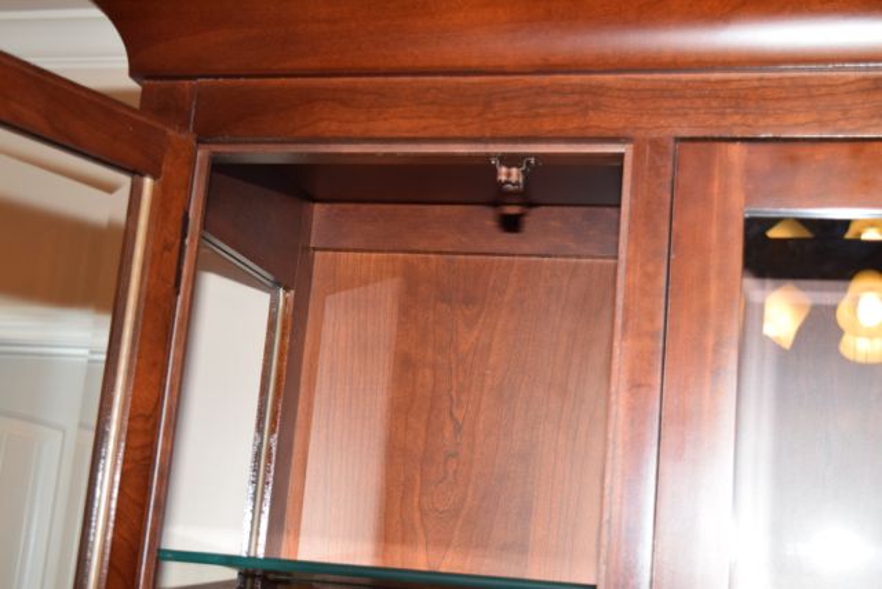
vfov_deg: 22.6
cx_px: 441
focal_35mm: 60
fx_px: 1470
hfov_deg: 33.4
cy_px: 294
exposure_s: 1/125
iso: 800
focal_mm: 40
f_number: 4.8
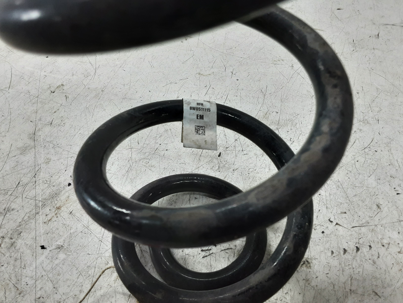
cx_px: 202
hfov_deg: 65.3
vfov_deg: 51.4
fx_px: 314
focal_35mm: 27
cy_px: 152
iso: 64
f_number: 1.9
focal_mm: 2.91
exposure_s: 1/50
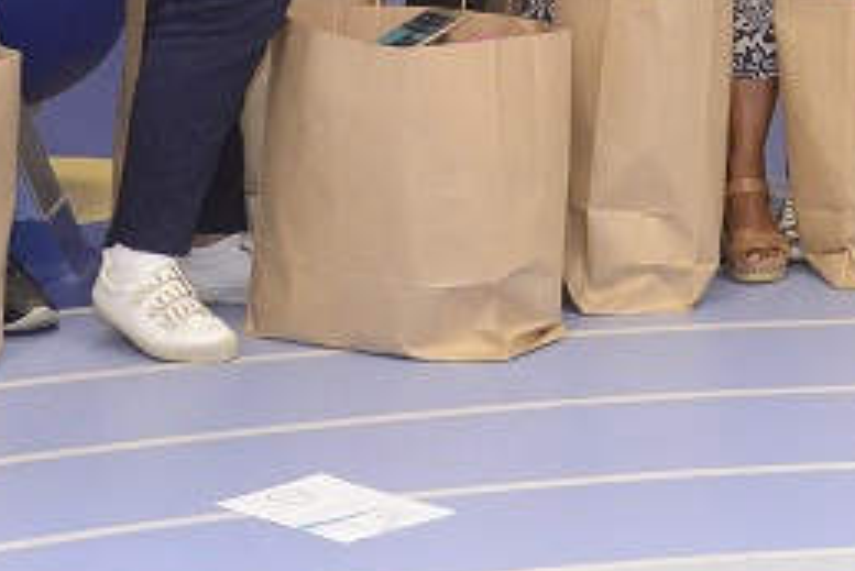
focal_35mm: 181
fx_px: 4301
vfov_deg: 7.4
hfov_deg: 11.2
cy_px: -449
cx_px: 990
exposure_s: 1/160
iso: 2500
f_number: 5.6
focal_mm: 34
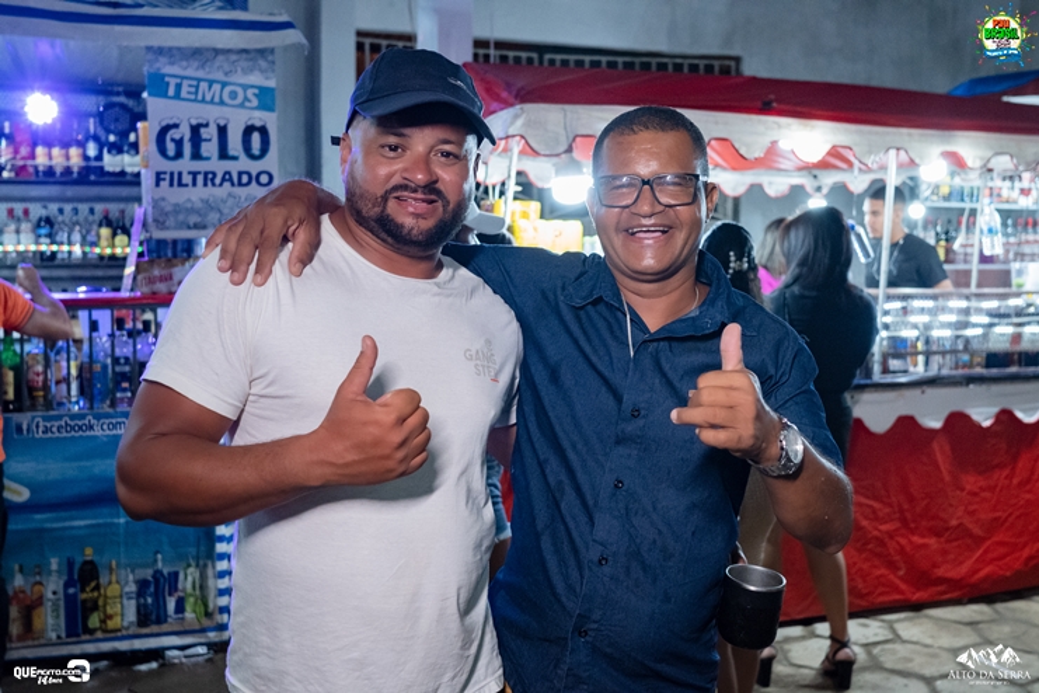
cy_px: 346
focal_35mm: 36
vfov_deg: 36.9
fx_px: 1039
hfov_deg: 53.1
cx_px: 520
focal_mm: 24
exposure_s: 1/400
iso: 2500
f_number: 2.8
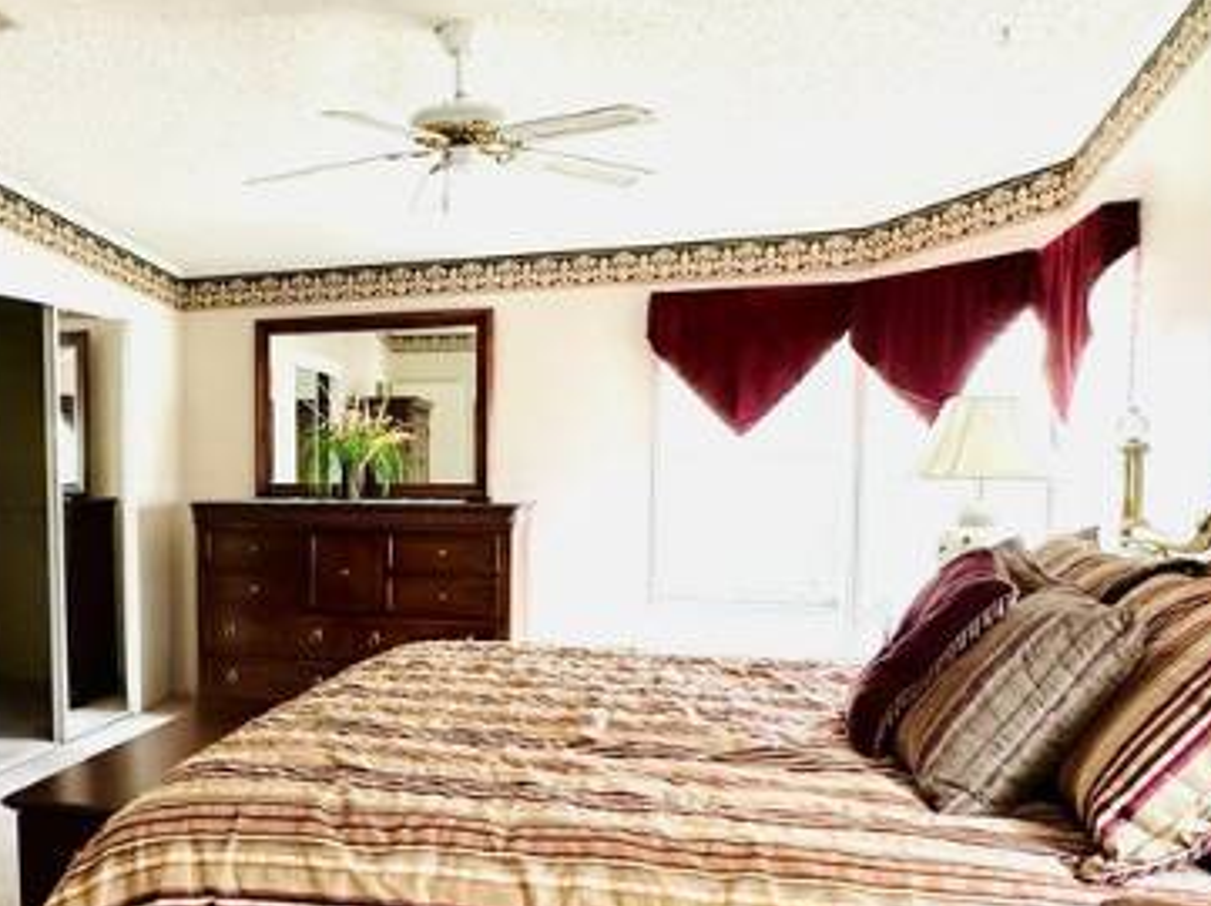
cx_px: 272
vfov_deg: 42.7
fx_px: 1153
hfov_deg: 52.4
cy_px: 545
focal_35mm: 33
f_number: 2.2
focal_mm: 2.22
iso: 320
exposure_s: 1/93
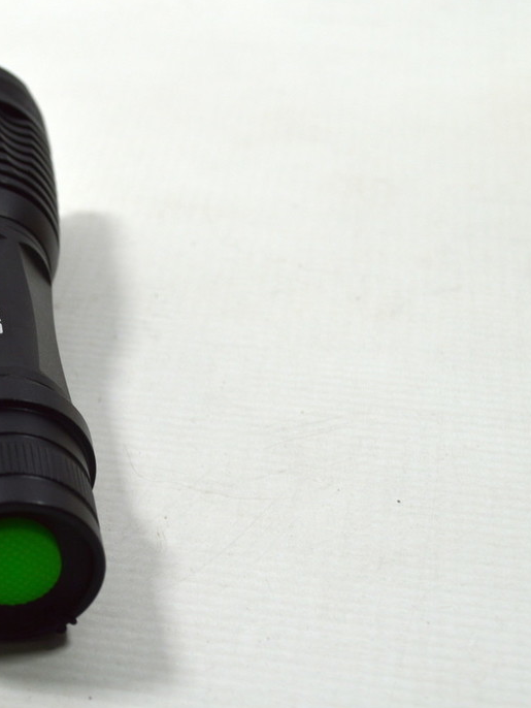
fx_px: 1758
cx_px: -26
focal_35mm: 86
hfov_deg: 16.7
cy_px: 434
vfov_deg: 22.7
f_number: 5.6
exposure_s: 1/60
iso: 110
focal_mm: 32
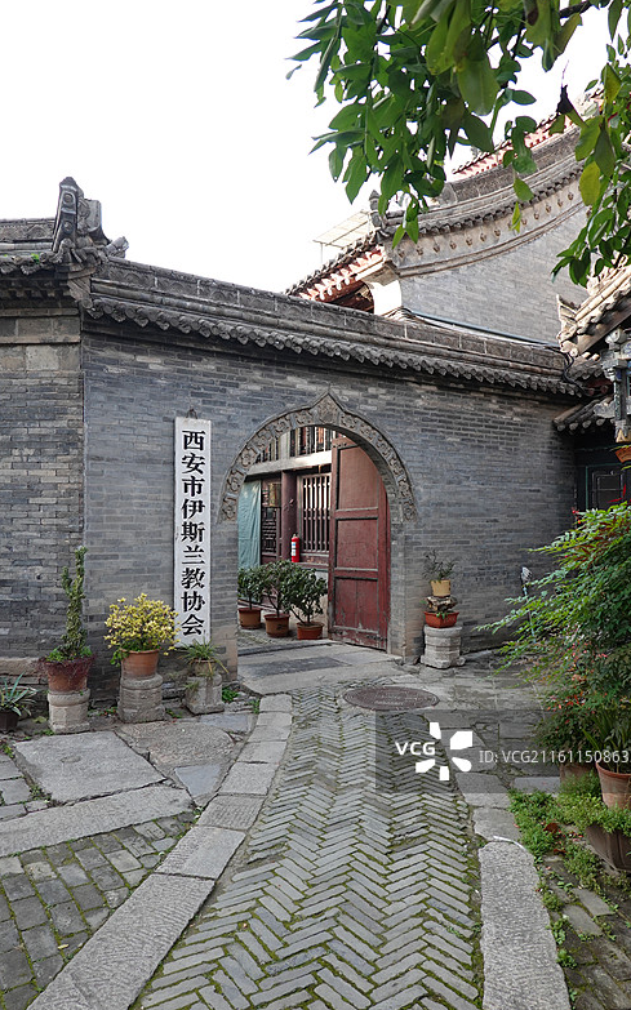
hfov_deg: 49.3
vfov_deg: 72.6
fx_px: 688
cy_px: 510
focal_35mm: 25
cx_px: 319
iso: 125
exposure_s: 1/160
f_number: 2.8
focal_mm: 9
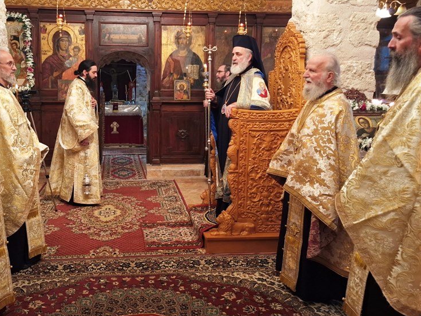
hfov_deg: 56.3
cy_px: 125
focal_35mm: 32
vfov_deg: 43.9
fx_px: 389
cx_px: 165
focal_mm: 5.54
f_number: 1.8
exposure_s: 1/33
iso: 320
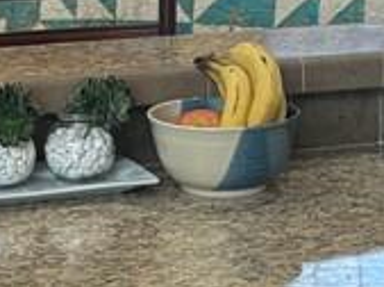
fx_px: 1749
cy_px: 118
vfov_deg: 9.4
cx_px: 120
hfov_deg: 12.5
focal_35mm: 158
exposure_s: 1/120
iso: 160
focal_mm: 5.96
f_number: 1.6
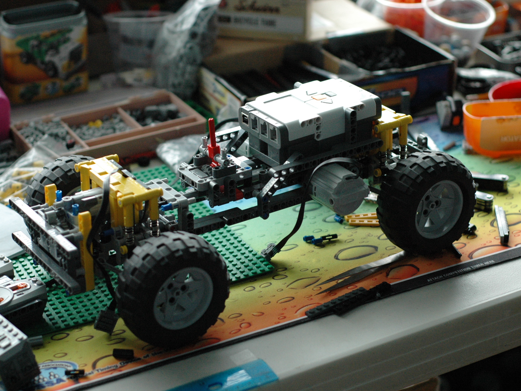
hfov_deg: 23.8
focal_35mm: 82
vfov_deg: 18.0
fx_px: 1234
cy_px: 196
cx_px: 249
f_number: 2.8
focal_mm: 50
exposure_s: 1/80
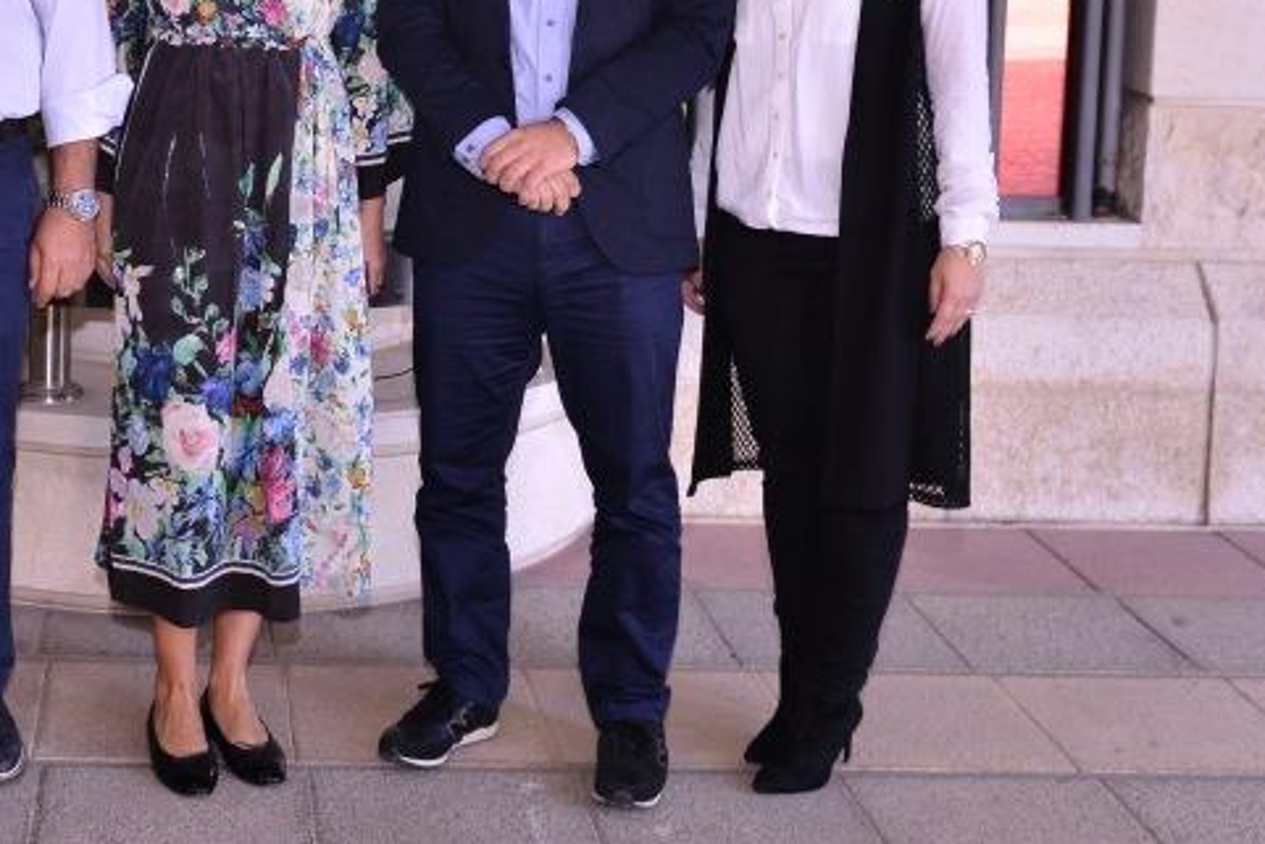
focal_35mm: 66
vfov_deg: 20.1
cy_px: 41
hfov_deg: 29.7
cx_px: 231
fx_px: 2320
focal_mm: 31
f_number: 5.6
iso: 500
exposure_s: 1/100
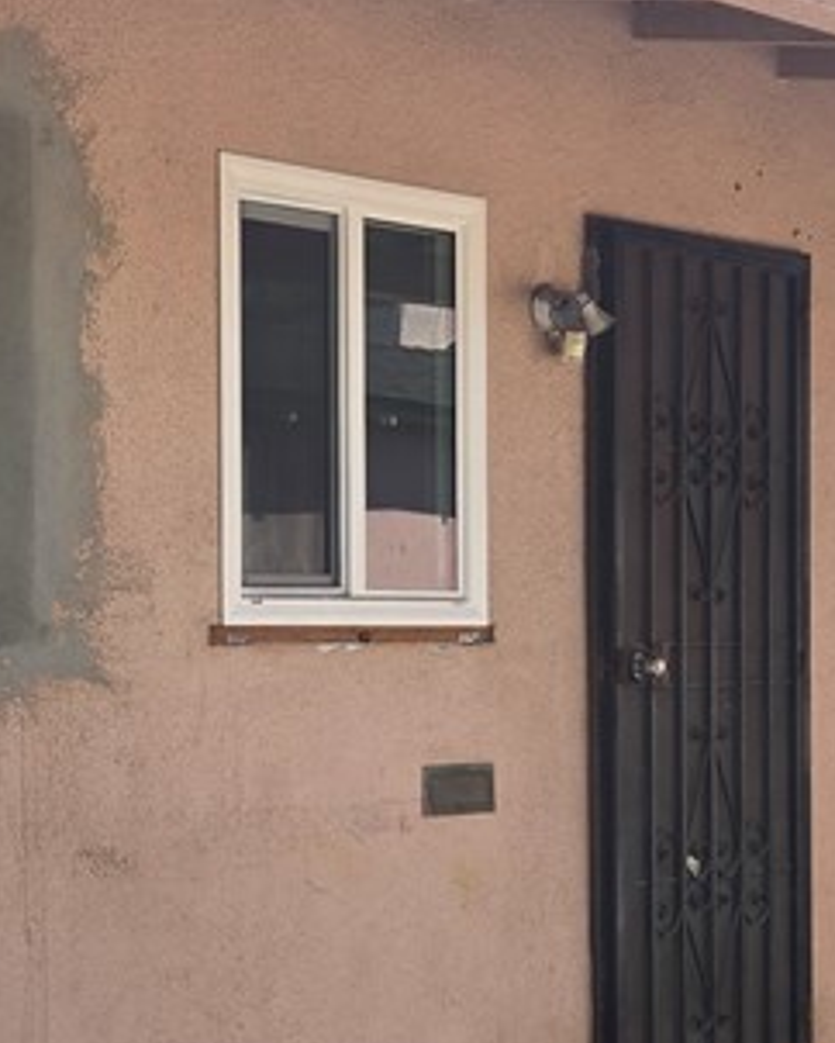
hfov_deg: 20.0
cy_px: 656
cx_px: 162
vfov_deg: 25.0
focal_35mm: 76
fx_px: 2345
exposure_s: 1/1033
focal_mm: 5.4
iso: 25
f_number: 1.8
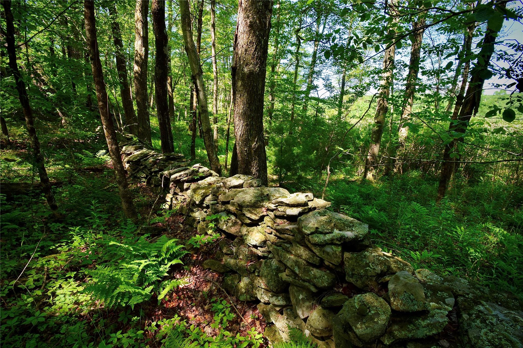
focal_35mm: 15
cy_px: 174
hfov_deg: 100.4
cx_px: 262
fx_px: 218
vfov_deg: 77.3
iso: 250
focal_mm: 10
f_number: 18
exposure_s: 1/20
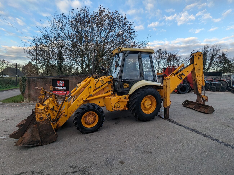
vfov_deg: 78.1
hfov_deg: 94.5
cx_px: 117
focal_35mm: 16
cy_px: 88
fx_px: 108
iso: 52
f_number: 2.2
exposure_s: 1/285
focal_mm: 2.35
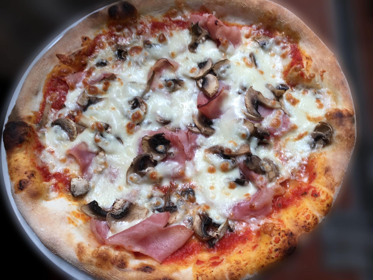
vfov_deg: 48.2
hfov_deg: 61.7
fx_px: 312
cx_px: 186
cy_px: 140
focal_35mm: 29
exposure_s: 1/100
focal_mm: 4.15
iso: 32
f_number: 2.2
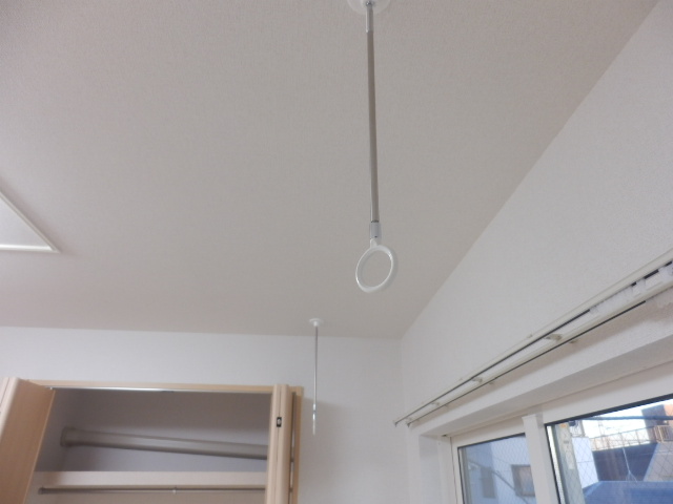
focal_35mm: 24
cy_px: 252
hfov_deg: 71.6
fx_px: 467
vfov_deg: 56.8
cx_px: 336
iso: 160
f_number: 3
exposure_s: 1/30
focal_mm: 4.2
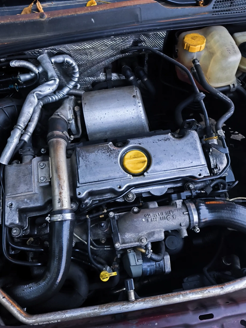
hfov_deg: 54.9
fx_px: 237
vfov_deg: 69.4
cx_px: 118
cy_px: 171
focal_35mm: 25
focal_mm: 6.18
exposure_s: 1/20
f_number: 1.65
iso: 3200
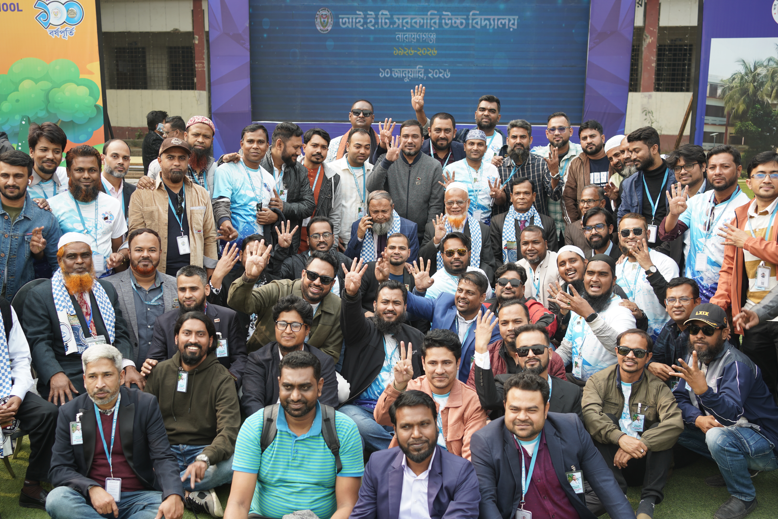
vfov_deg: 31.2
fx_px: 929
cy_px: 286
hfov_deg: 45.4
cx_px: 368
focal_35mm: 43
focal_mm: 35
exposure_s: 1/200
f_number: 3.5
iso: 100
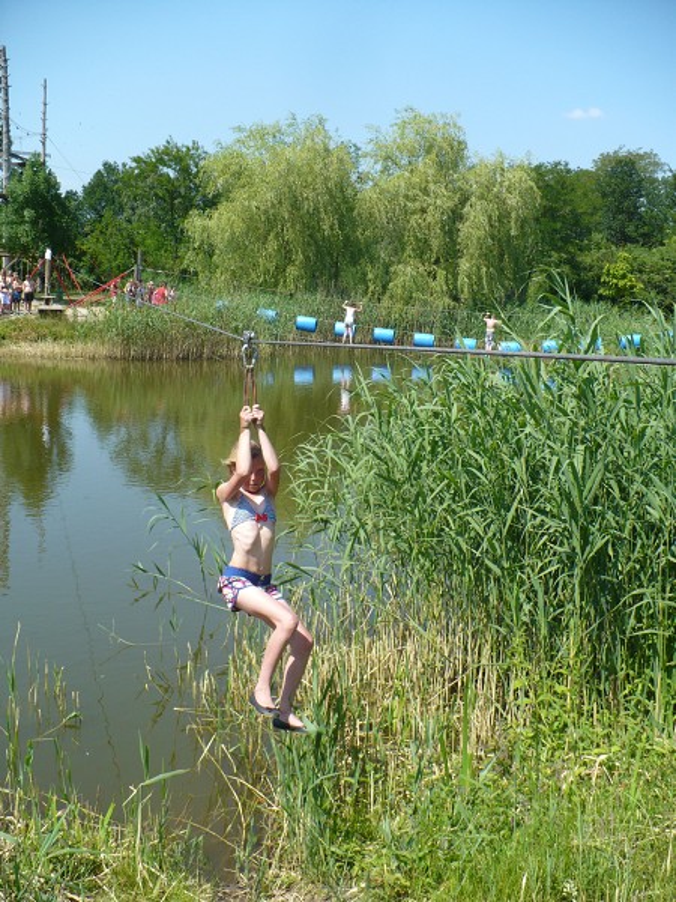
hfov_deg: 38.7
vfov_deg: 50.1
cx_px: 338
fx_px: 963
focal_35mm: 37
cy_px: 451
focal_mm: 6.1
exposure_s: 1/1000
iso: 100
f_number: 2.8
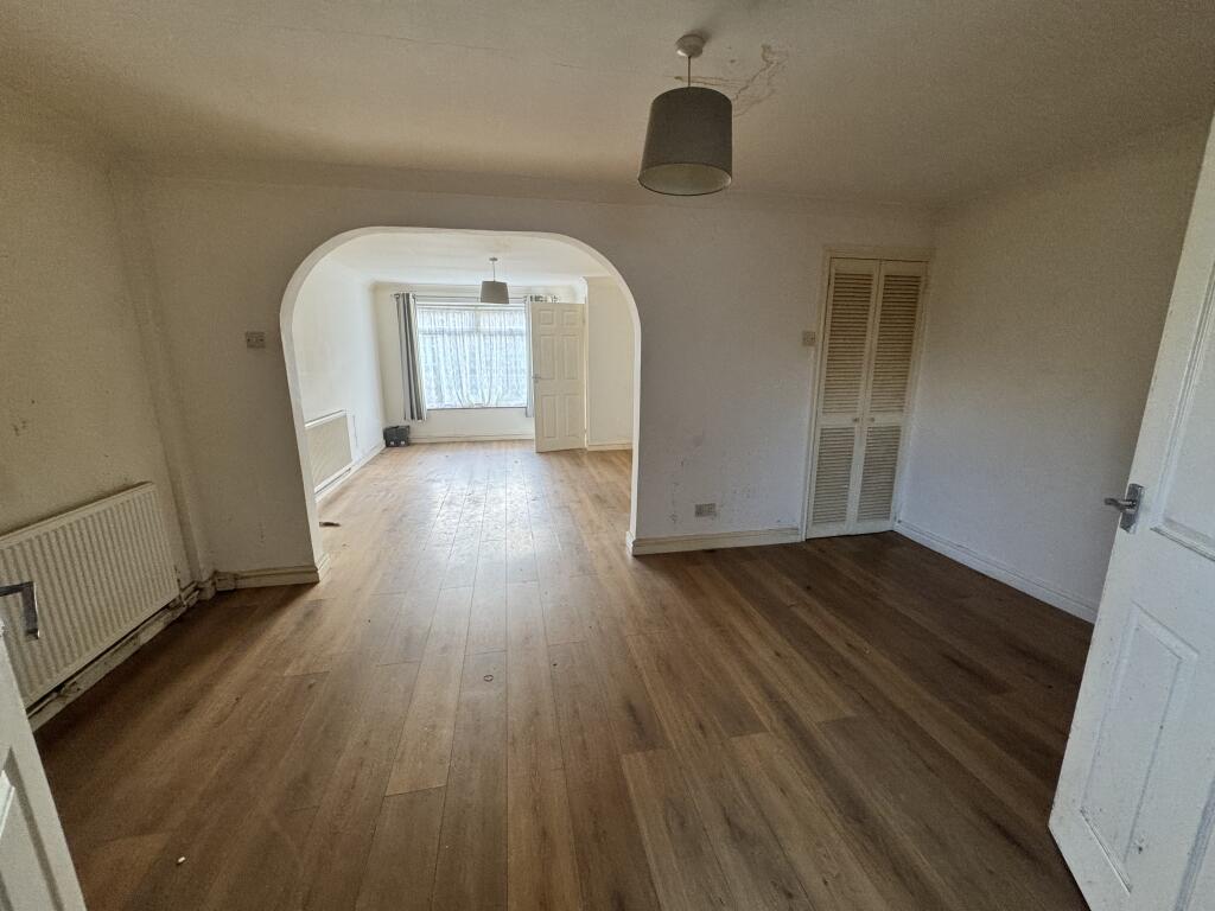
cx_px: 608
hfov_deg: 102.1
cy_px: 456
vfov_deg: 85.7
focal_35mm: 14
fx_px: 491
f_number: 2.2
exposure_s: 1/99
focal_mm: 2.22
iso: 250
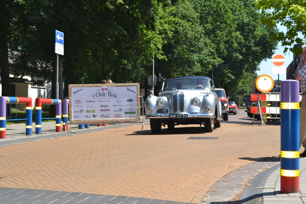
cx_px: 153
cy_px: 102
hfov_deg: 36.9
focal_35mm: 54
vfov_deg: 25.1
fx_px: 459
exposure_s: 1/200
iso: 100
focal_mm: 36
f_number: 7.1
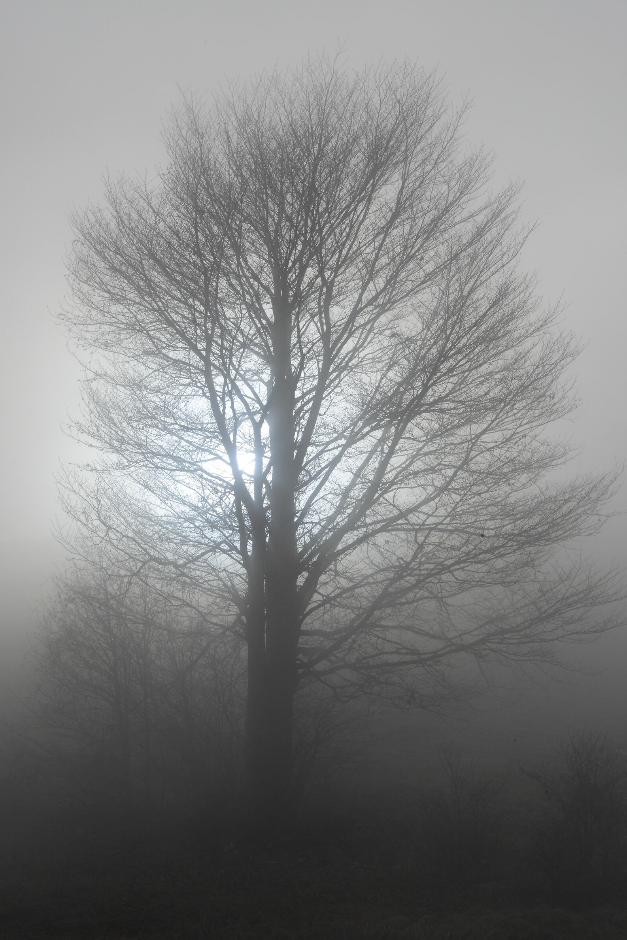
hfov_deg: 12.9
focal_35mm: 106
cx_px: 315
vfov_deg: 19.3
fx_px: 2768
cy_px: 472
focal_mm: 105
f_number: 18
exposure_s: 1/1250
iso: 800
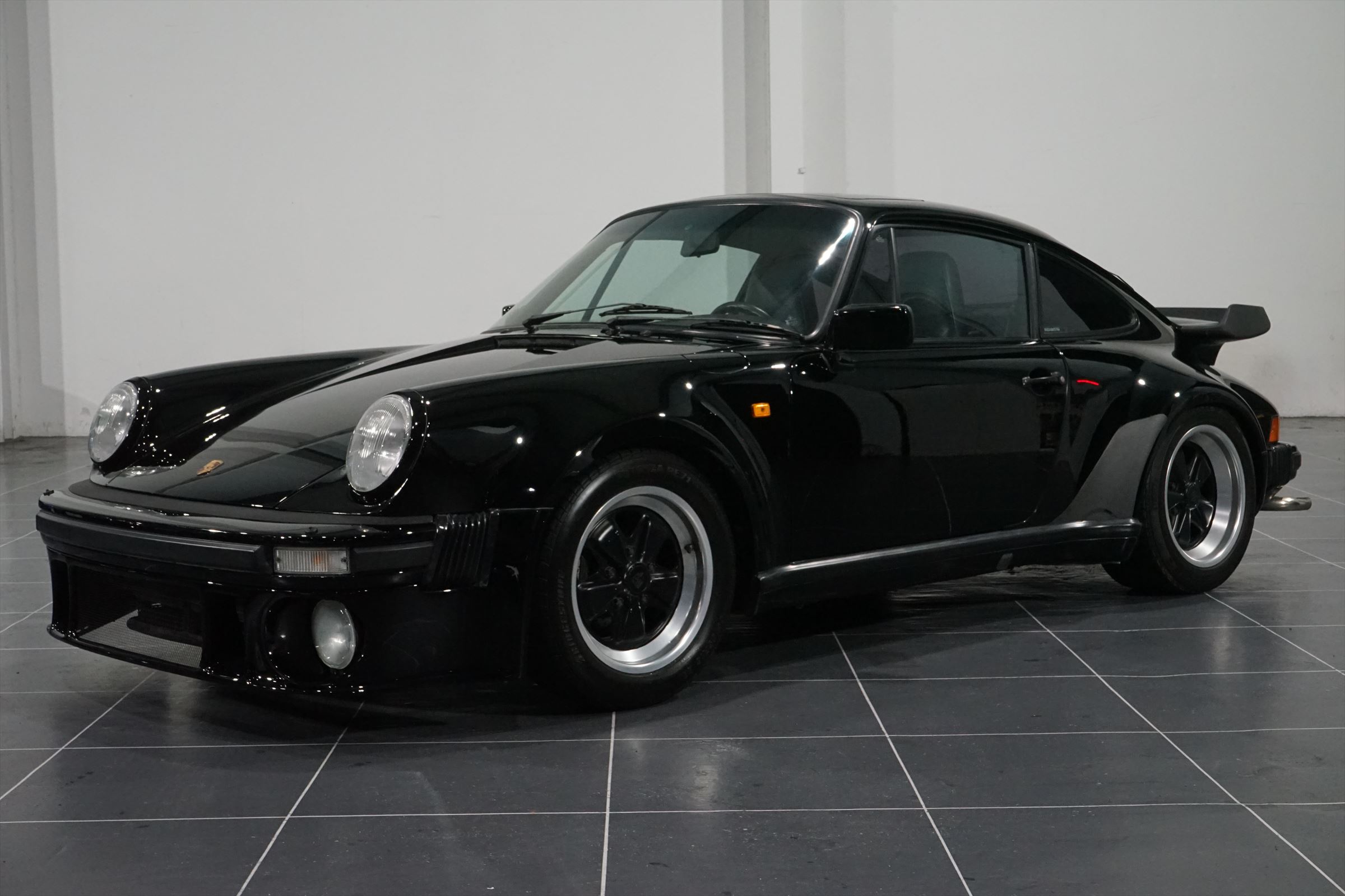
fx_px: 1905
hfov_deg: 38.9
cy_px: 448
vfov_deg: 26.5
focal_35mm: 51
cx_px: 672
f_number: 13
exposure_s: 1/60
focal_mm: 51
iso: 5000
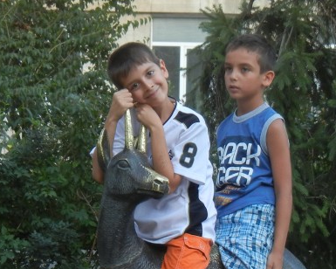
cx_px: 85
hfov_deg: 12.6
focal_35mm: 153
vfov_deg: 10.1
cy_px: 153
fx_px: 1521
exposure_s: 1/87.3
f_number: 4
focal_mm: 10.6
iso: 160
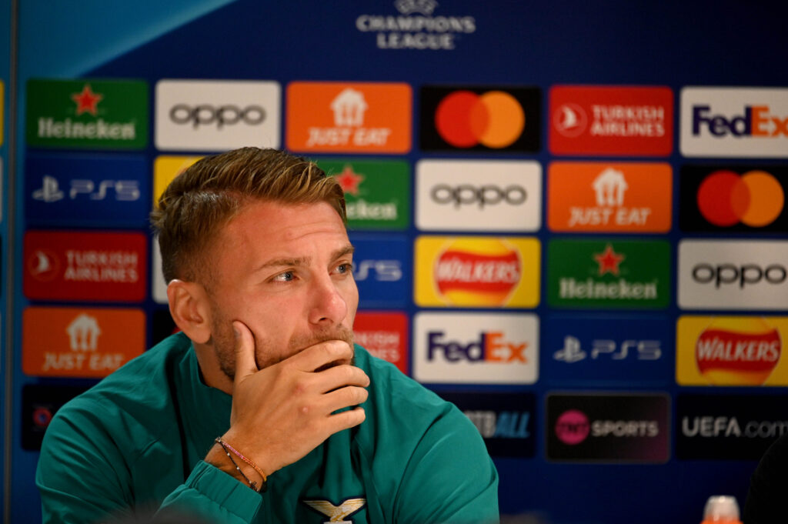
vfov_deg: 3.4
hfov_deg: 5.2
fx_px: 8748
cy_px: 262
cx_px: 394
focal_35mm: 400
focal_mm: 400
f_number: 4
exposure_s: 1/160
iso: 2500
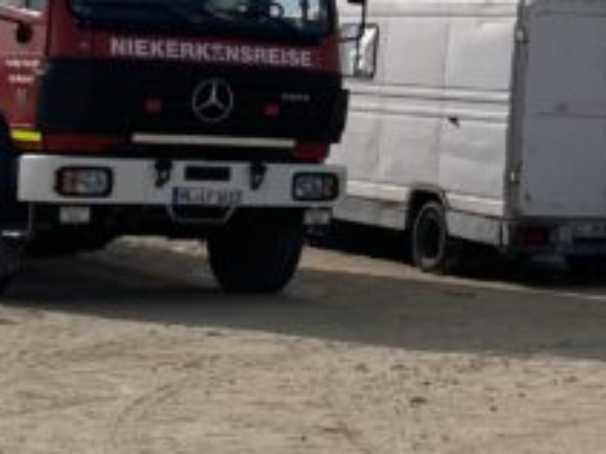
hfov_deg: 15.0
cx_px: 784
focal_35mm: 126
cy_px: 0
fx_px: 2205
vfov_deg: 11.6
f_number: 1.6
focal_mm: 4.2
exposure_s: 1/8403
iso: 32
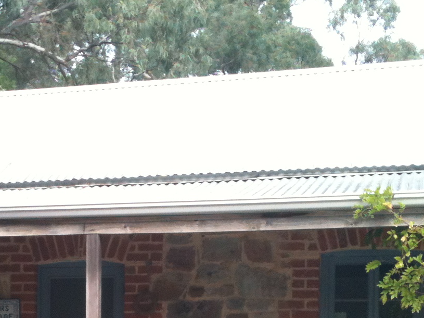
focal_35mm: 88
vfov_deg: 16.4
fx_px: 1078
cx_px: 115
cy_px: 336
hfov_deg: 22.1
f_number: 2.8
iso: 64
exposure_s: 1/149
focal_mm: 3.85
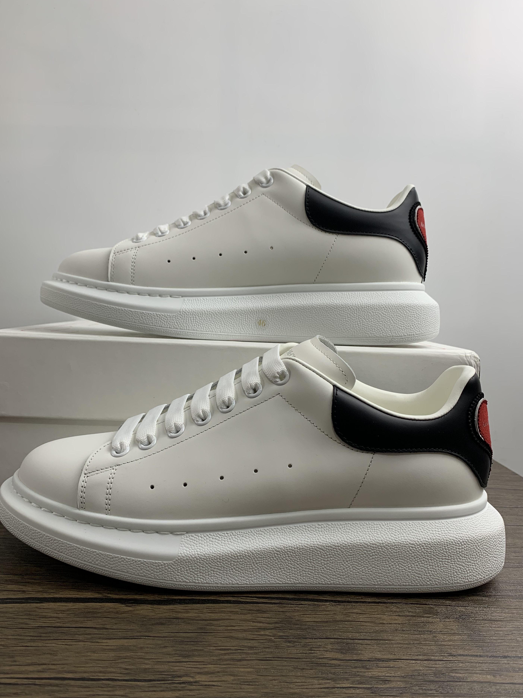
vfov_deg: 63.4
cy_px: 353
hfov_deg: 49.7
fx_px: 564
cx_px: 249
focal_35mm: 28
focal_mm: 4.25
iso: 32
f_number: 1.8
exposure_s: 1/122
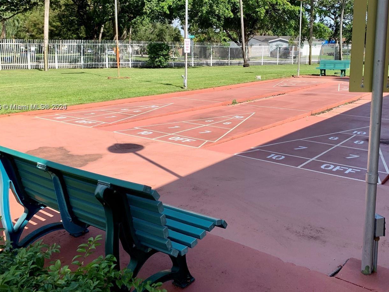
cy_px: 108
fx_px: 382
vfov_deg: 41.5
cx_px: 219
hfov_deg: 53.8
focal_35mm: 34
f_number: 1.8
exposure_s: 1/1718
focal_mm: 4.25
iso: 25
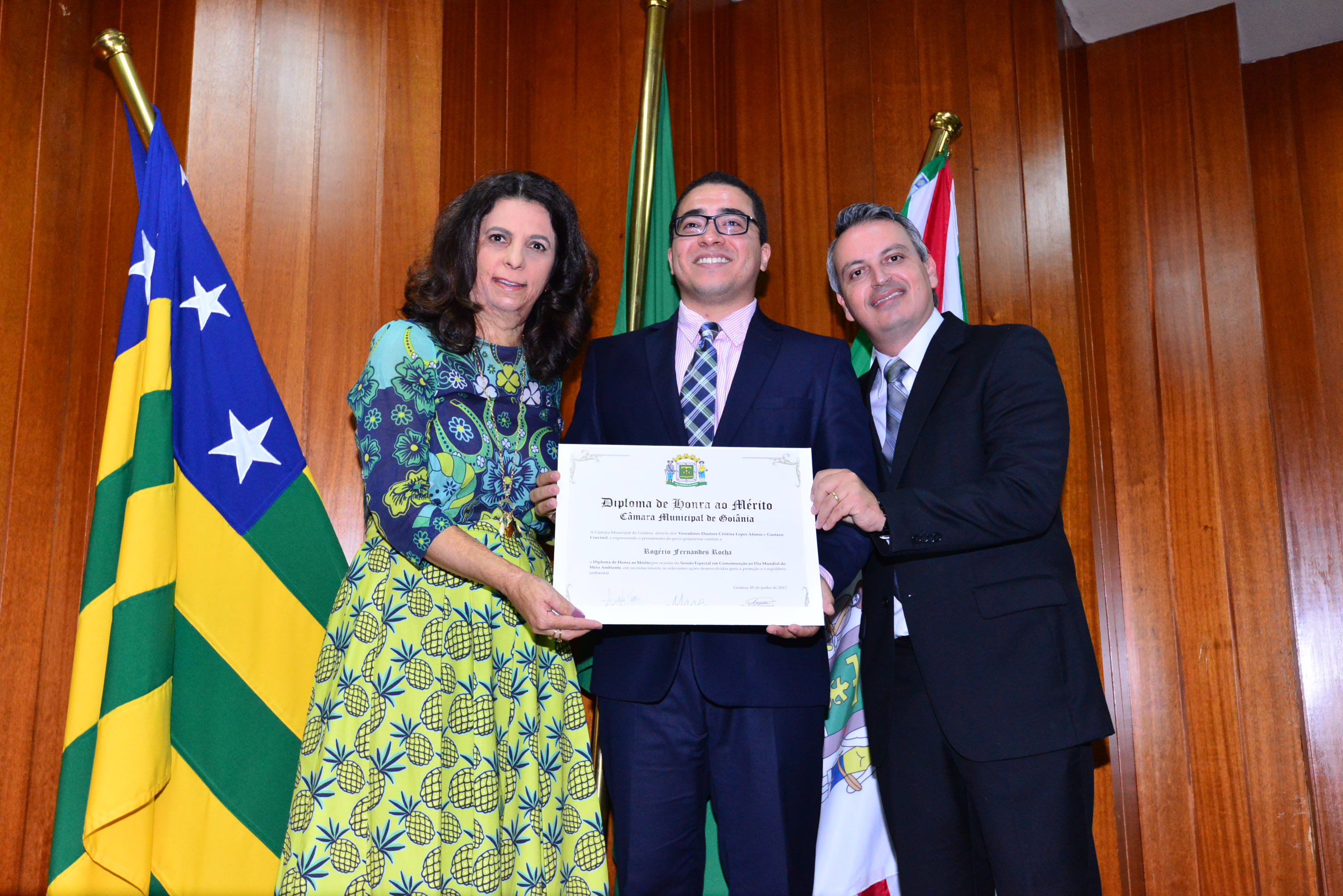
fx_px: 1306
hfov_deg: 54.4
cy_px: 448
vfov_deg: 37.9
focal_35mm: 35
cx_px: 672
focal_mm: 35
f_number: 6.3
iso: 4000
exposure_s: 1/250
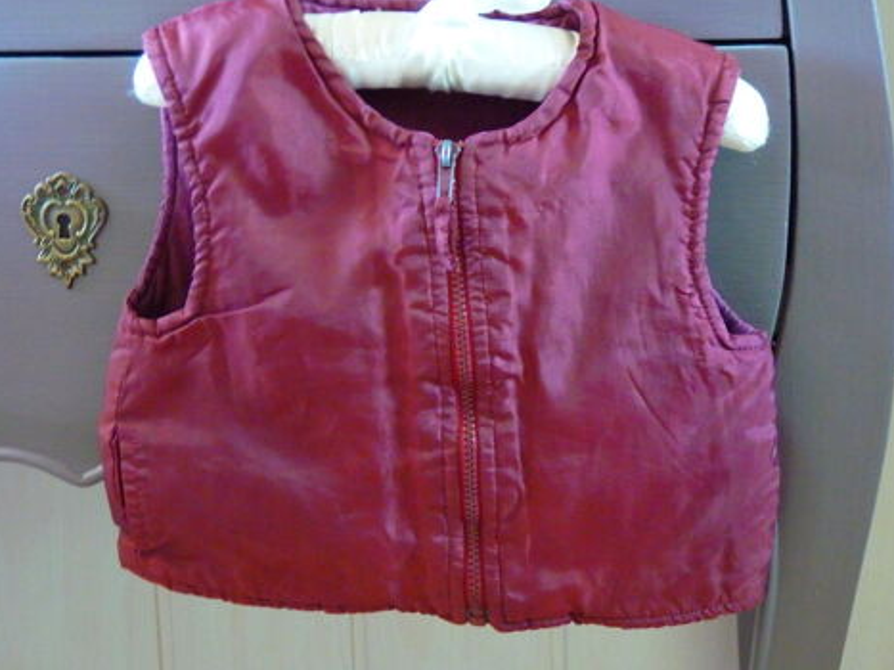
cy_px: 343
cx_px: 448
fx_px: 1911
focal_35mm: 74
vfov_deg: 19.9
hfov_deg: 26.3
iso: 800
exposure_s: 1/6
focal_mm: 12.8
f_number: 3.4
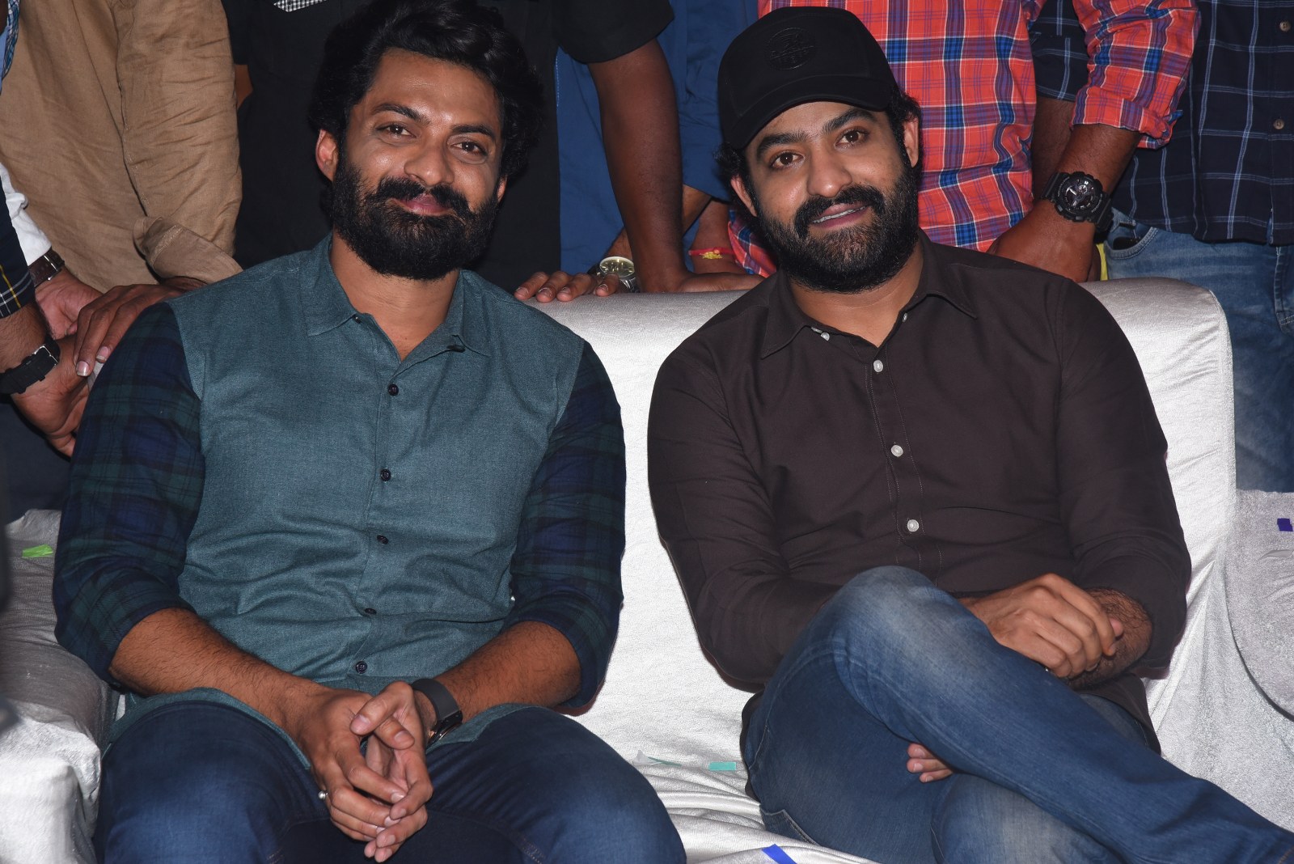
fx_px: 4315
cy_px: 432
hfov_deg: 17.1
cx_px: 647
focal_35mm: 120
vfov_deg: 11.4
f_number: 9
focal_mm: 120
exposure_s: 1/125
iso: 1000
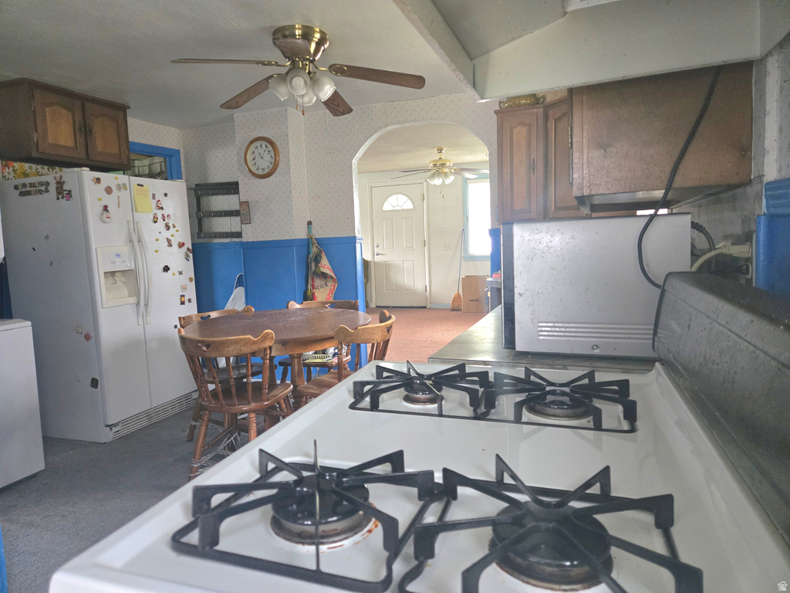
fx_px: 525
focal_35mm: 23
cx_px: 395
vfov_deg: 58.9
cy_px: 296
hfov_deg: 73.9
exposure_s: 1/120
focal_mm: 5.4
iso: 640
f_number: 1.8
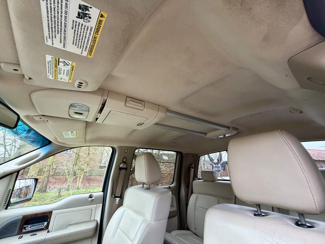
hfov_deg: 102.1
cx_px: 162
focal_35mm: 14
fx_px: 131
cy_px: 122
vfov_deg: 85.7
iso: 320
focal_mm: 2.22
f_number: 2.2
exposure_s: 1/67
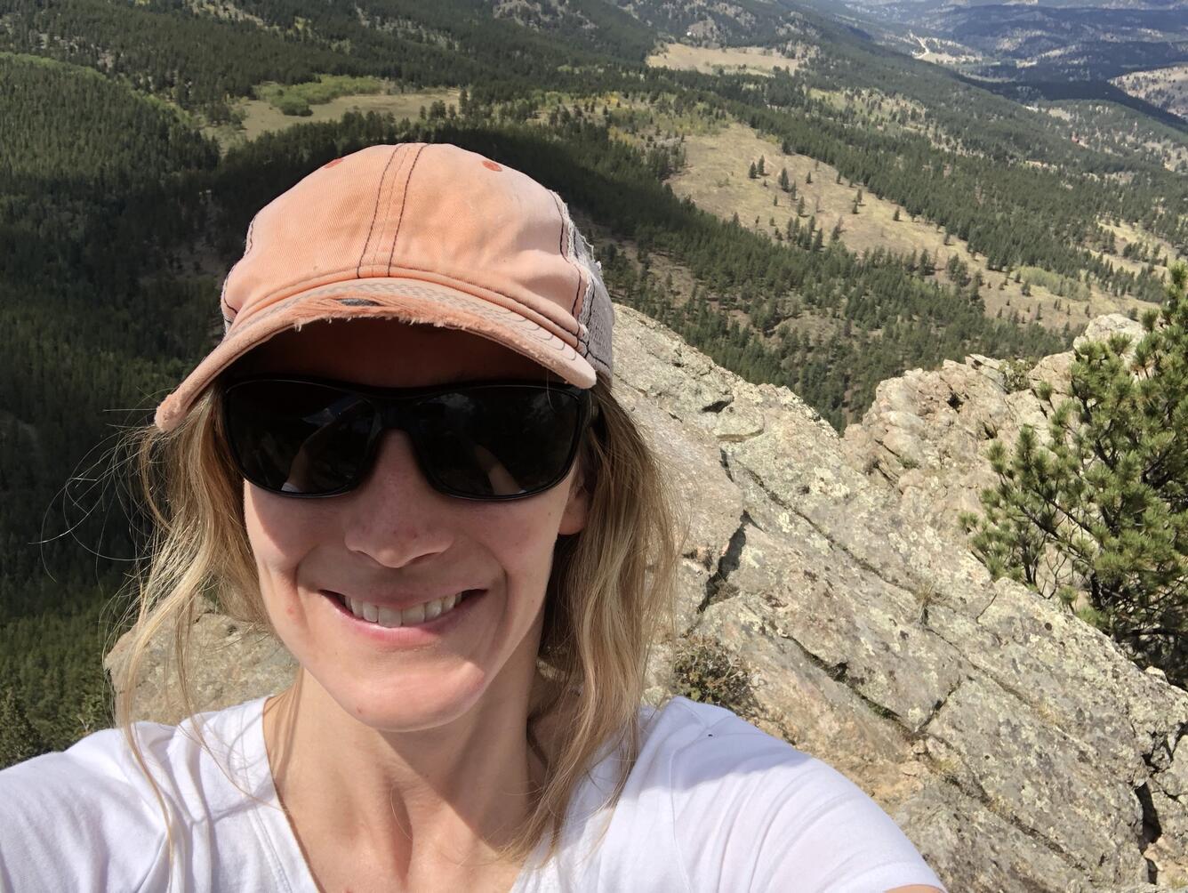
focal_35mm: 32
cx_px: 594
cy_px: 446
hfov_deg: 56.8
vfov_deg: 44.2
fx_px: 1099
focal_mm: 2.87
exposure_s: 1/1167
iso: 20
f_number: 2.2
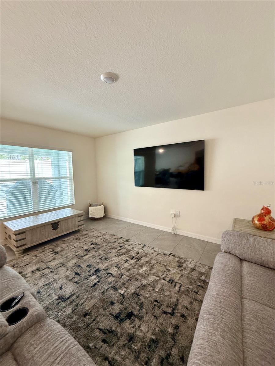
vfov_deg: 102.1
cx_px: 138
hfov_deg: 85.7
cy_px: 183
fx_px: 148
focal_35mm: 14
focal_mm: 2.22
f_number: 2.2
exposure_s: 1/60
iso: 400
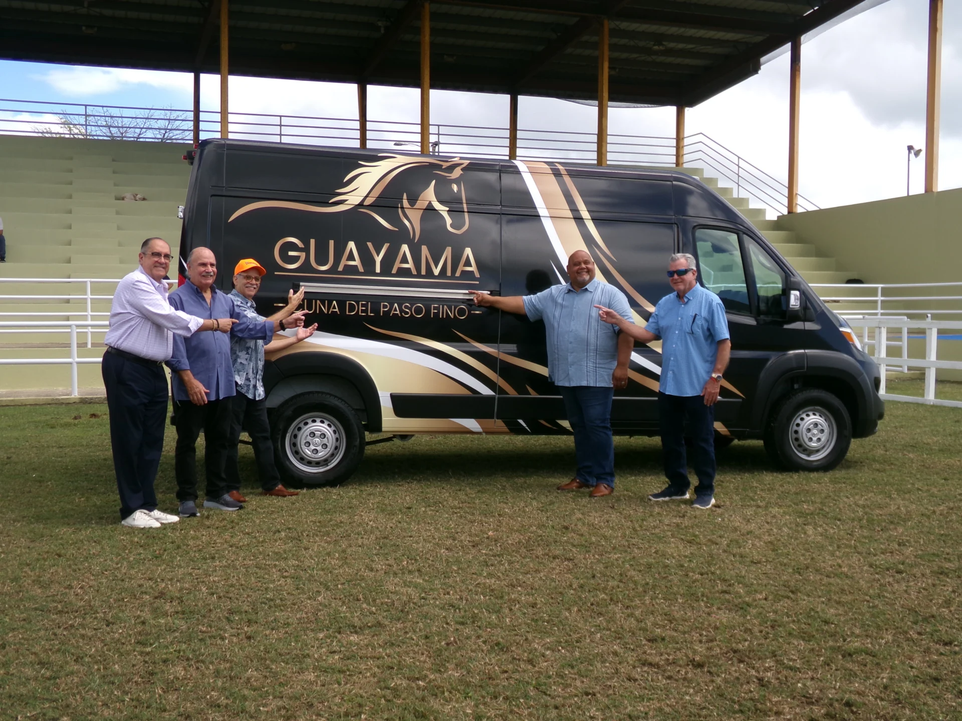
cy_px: 360
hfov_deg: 50.1
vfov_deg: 38.7
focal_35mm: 37
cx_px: 481
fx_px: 1028
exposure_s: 1/450
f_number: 4
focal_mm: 6.6
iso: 100
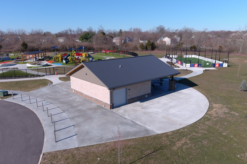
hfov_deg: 63.7
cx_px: 124
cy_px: 82
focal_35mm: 29
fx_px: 199
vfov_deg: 45.0
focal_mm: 10.57
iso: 100
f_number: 2.8
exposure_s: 1/1600
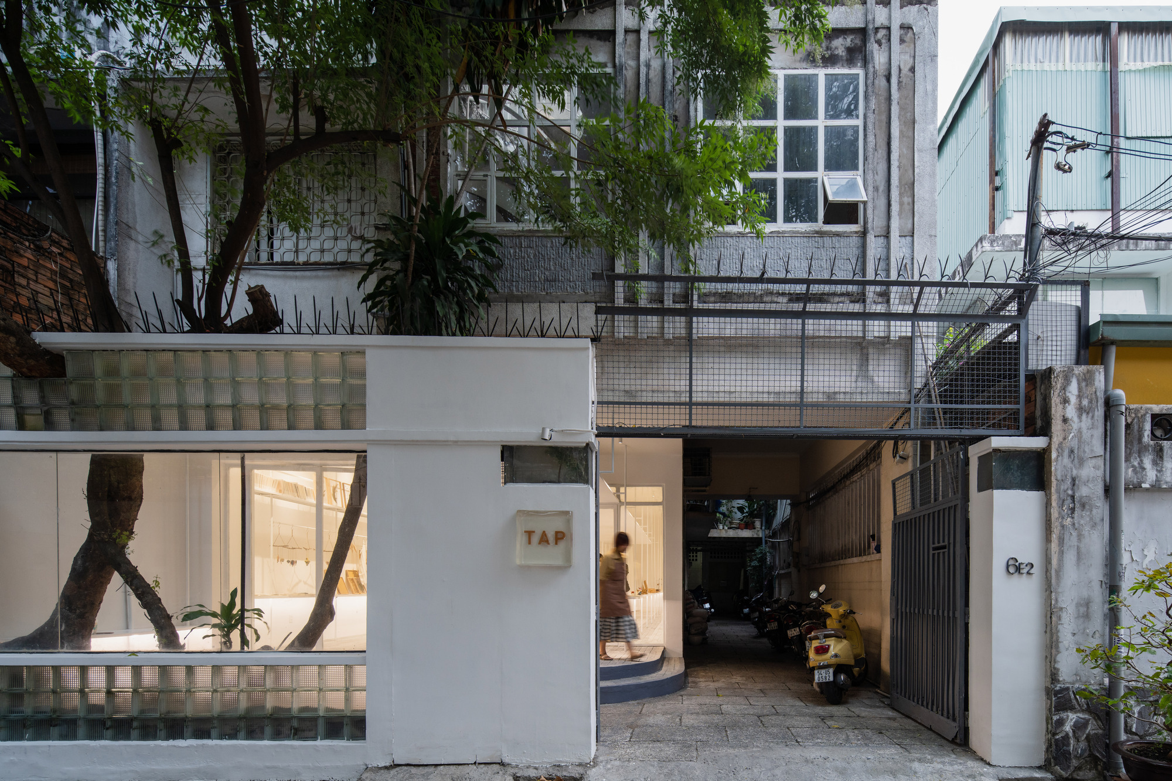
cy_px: 390
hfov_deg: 93.3
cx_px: 586
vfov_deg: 70.4
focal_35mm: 17
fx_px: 553
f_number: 8
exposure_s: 1/13
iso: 640
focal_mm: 17
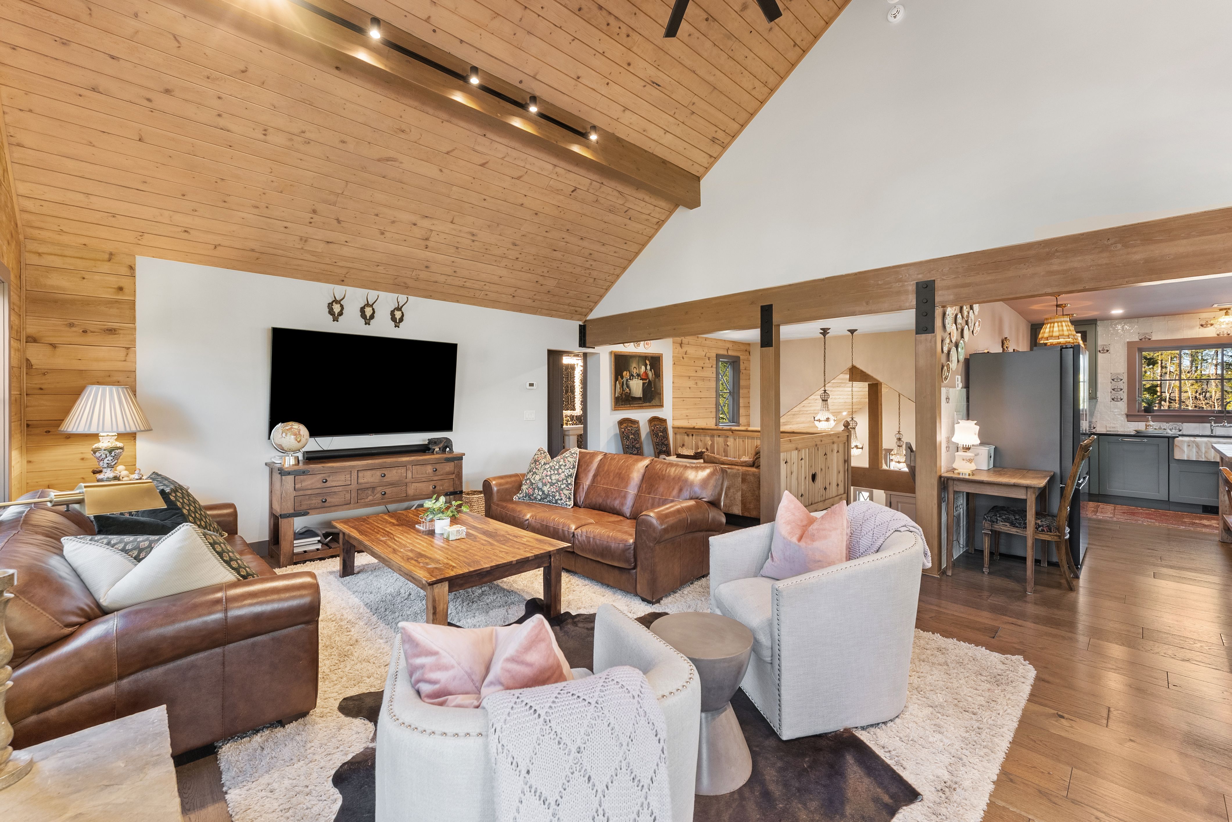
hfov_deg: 104.2
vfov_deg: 81.3
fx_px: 479
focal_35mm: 14
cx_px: 616
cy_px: 411
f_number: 7.1
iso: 250
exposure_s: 1/80
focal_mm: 14
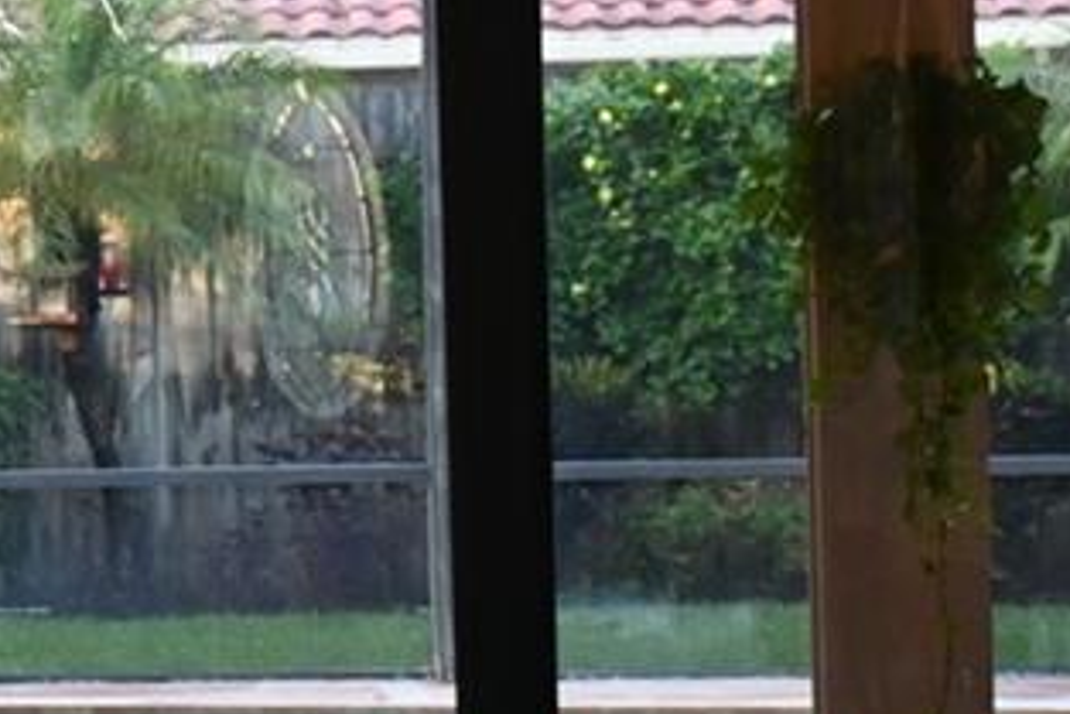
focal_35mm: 184
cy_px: 178
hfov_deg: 10.1
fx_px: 5471
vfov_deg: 7.5
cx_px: -1268
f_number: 4.2
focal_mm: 24
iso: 1100
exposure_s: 1/125
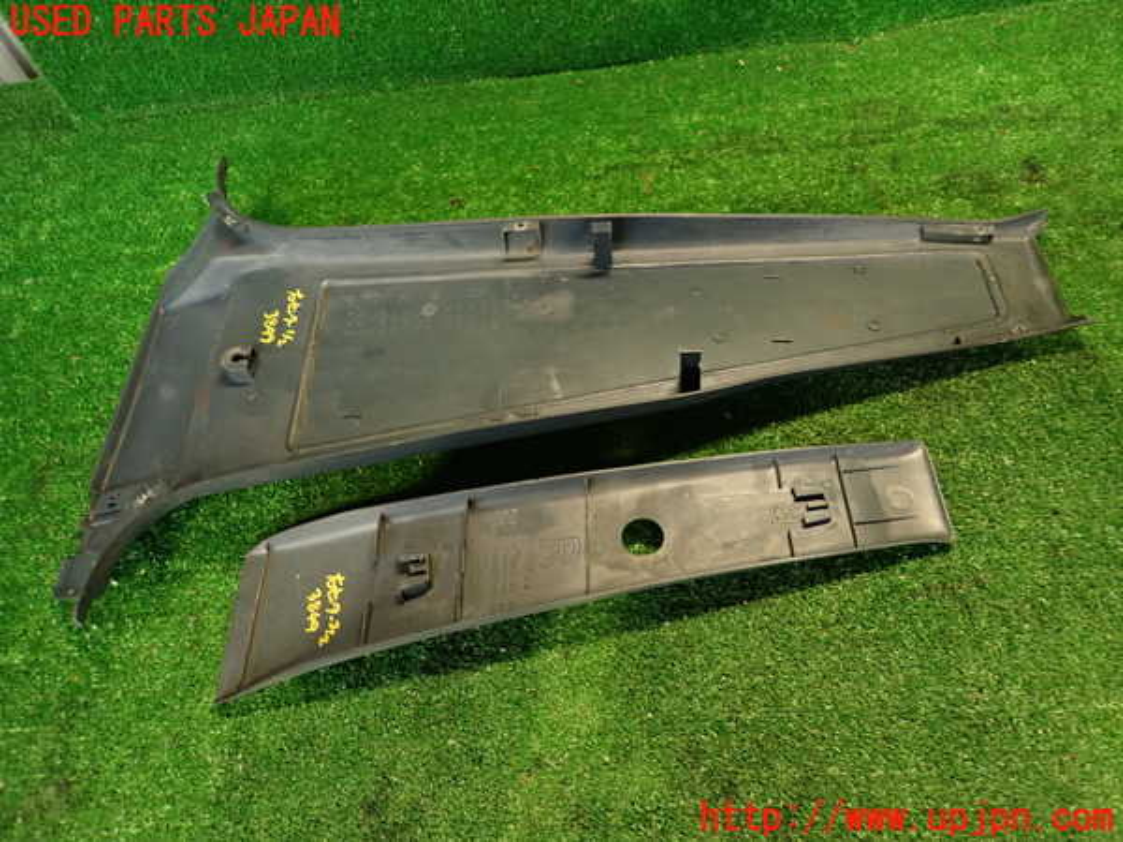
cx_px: 562
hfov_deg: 69.4
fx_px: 811
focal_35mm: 25
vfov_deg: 54.9
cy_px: 421
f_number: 2
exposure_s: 1/30
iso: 320
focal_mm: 4.5
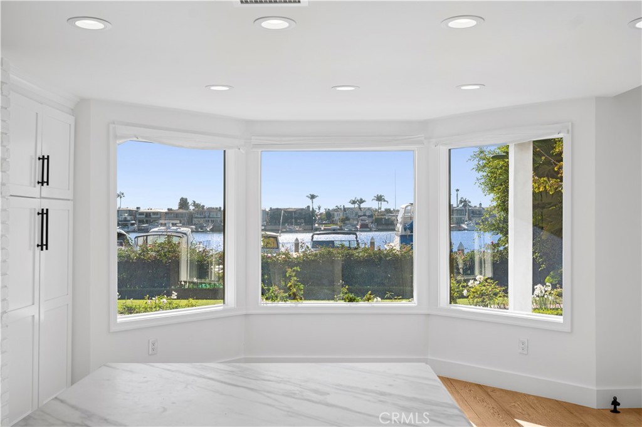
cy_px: 214
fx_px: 624
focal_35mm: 35
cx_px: 321
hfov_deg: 54.5
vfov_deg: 37.8
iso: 100
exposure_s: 1/200
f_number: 9
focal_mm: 35
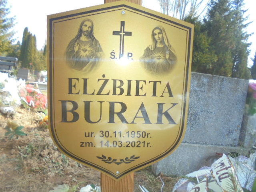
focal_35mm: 26
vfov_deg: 53.1
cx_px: 128
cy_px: 96
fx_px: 192
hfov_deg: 67.3
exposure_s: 1/200
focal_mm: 4.6
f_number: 3.5
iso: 100
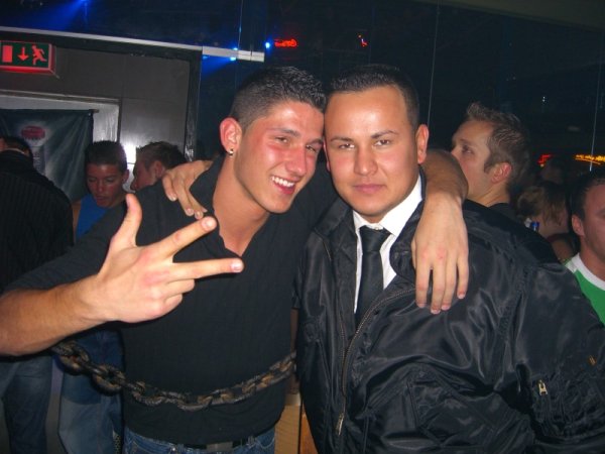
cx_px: 302
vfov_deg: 37.7
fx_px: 664
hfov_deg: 49.0
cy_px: 227
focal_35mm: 38
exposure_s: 1/60
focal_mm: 7.9
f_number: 2.8
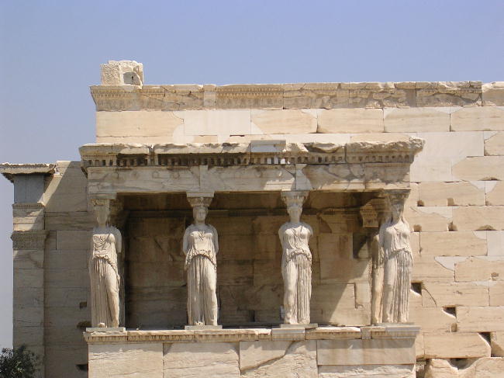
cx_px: 252
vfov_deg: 12.9
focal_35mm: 115
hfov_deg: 17.1
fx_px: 1674
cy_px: 189
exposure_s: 1/472
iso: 50
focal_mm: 17.4
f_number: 4.9
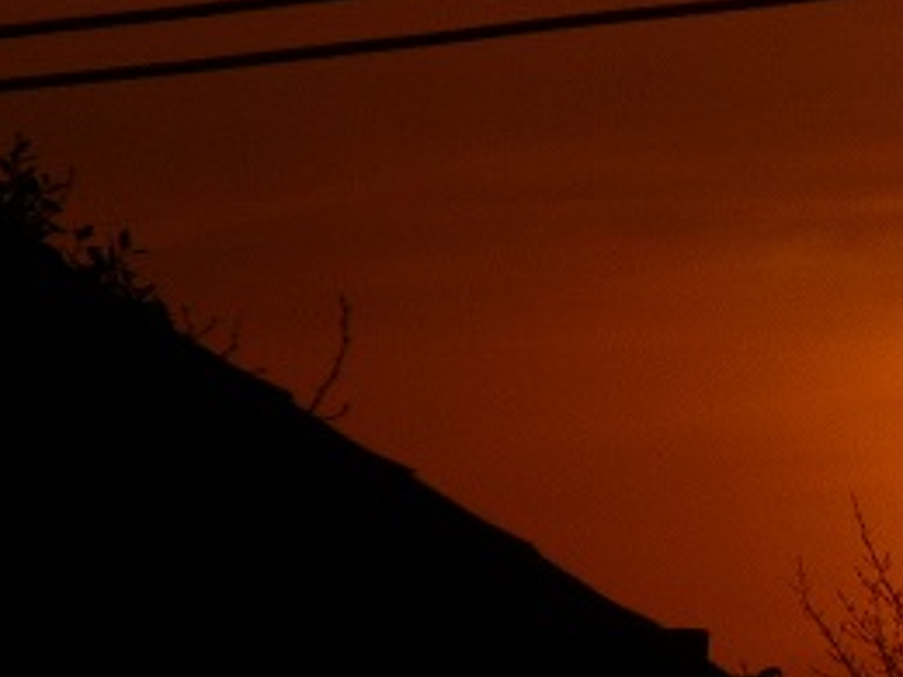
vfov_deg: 1.0
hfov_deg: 1.3
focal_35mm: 1472
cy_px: 420
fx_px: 38399
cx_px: 1400
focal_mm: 88.8
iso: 100
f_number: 11
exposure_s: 1/2000
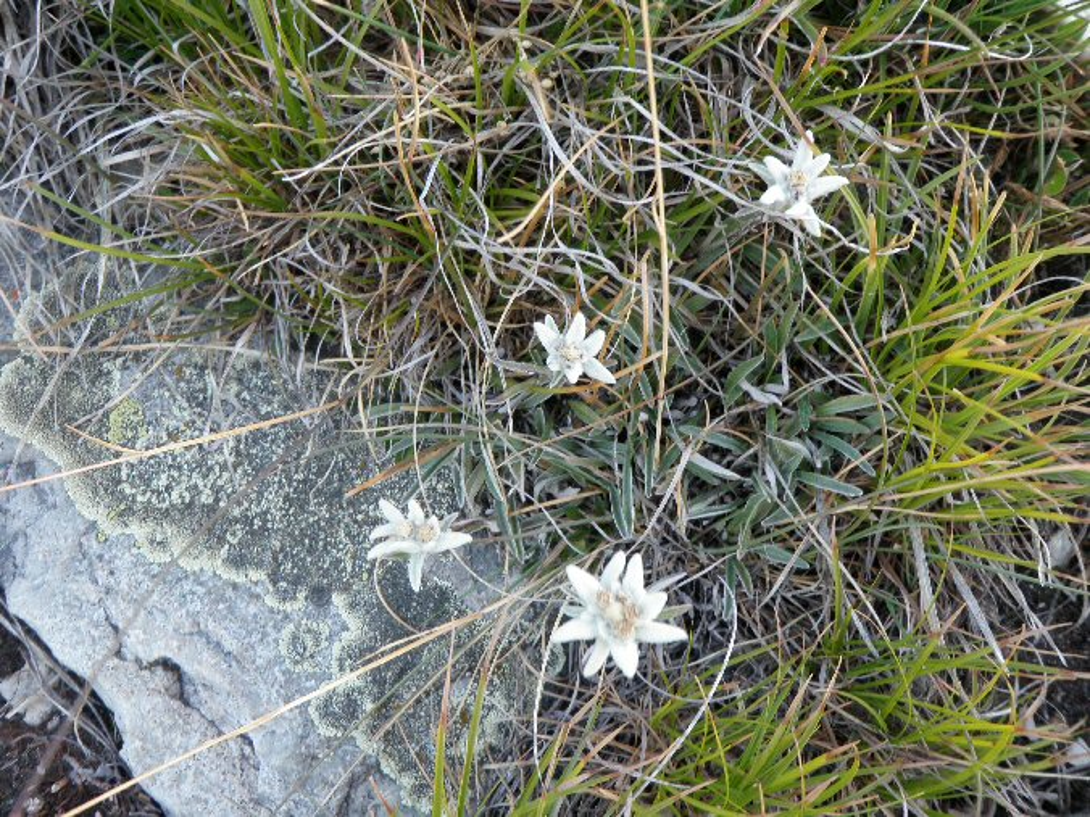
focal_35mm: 28
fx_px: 882
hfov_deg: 63.4
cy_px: 408
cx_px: 545
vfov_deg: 49.7
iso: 80
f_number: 3.5
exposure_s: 1/30
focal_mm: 5
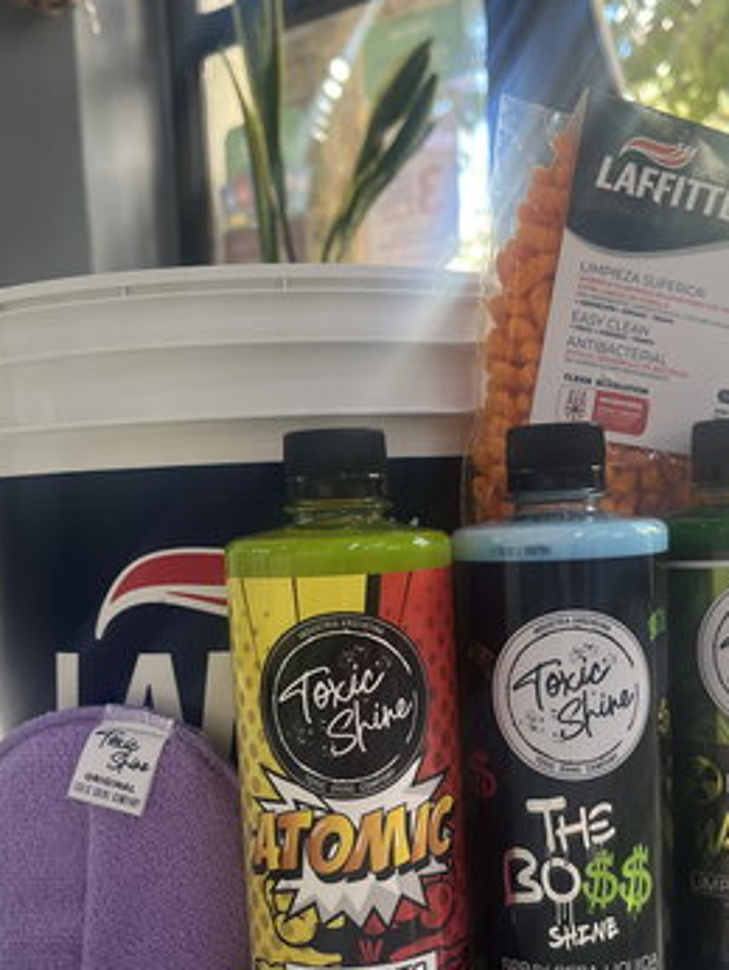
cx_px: 432
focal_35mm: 40
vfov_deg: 46.2
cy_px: 624
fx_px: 1122
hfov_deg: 35.9
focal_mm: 5.1
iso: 100
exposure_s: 1/121
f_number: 1.6
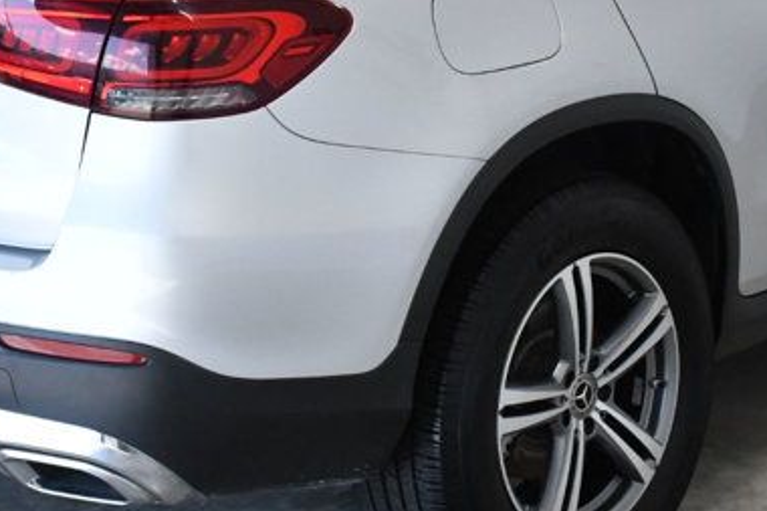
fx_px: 2236
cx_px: 462
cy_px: 105
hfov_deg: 19.4
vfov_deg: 13.0
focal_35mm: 105
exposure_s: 1/400
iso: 2500
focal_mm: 26
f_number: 10
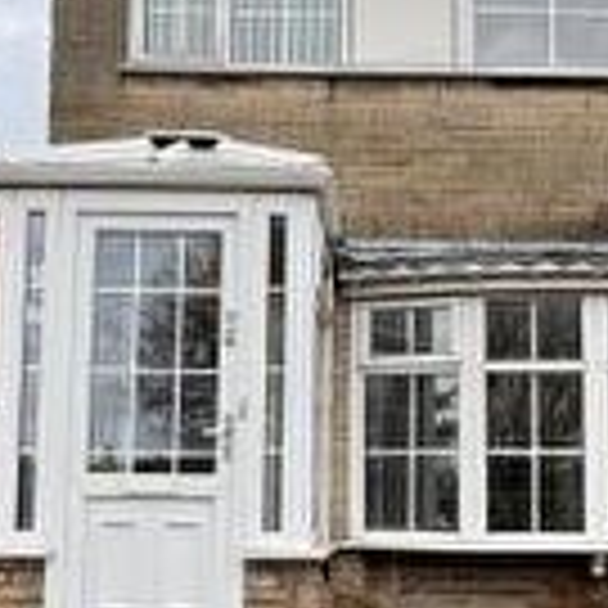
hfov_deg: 34.9
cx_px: 428
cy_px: 426
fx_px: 954
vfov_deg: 34.9
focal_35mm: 48
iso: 40
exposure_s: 1/279
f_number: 2.2
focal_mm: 2.22
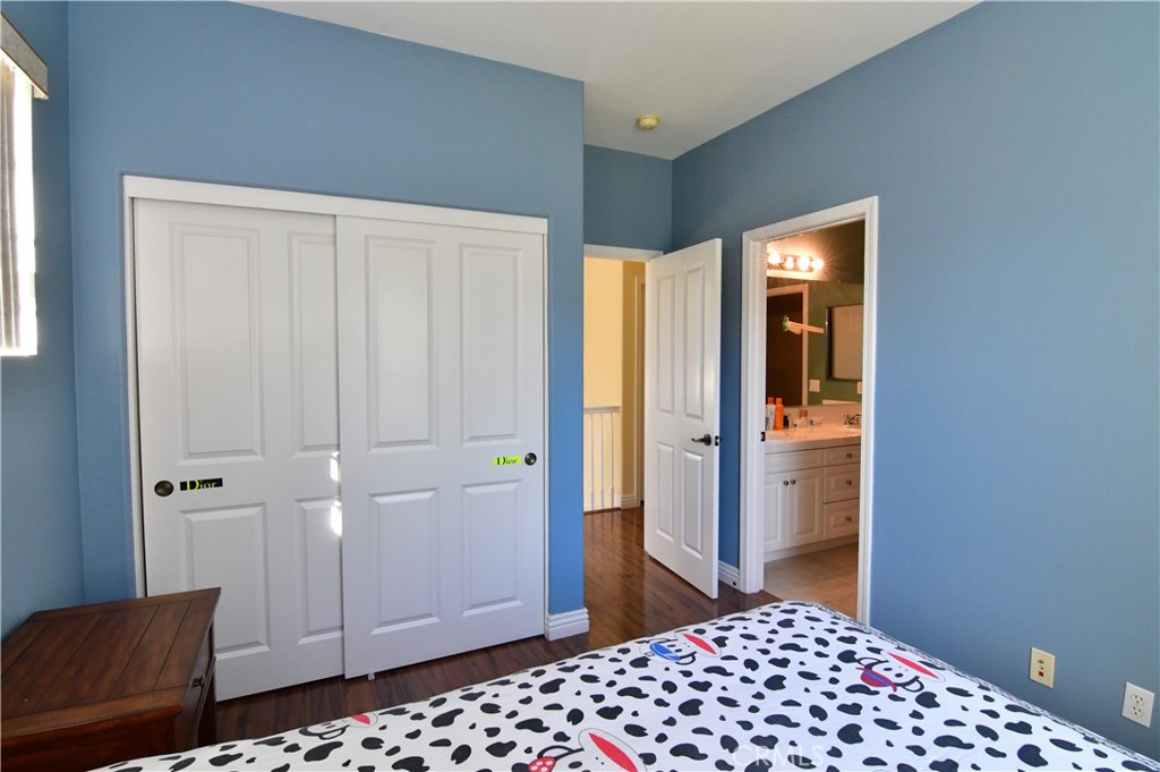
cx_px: 580
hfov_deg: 96.8
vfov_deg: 73.7
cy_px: 386
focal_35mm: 16
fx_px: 515
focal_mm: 11
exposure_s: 1/30
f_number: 13
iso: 2000
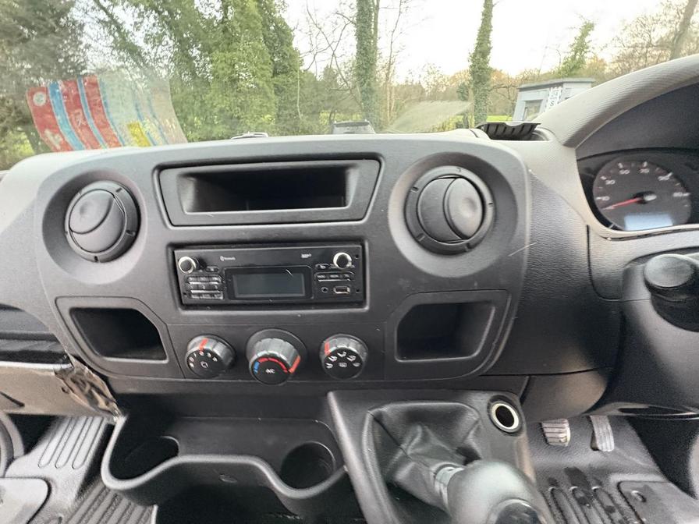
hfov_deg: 102.1
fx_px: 283
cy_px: 262
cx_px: 350
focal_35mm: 14
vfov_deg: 85.7
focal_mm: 2.22
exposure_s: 1/35
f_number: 2.2
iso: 1000
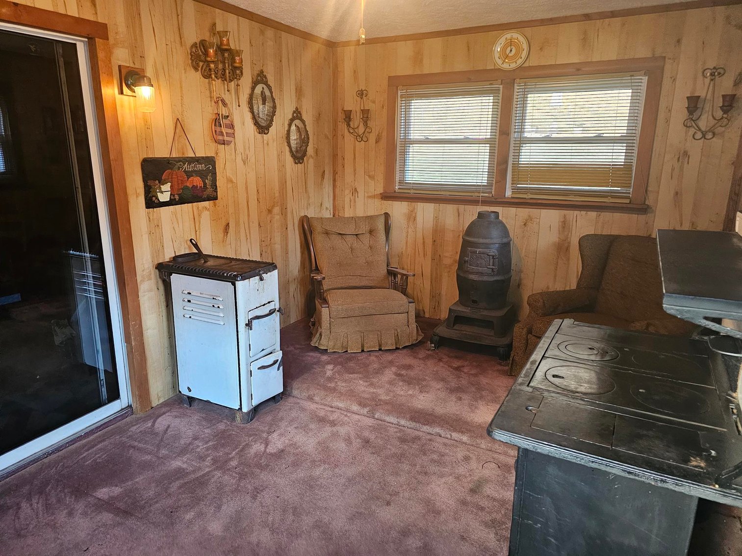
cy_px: 278
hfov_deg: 73.9
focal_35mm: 23
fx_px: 493
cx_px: 371
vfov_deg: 58.9
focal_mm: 6.3
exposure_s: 1/120
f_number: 1.7
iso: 1000
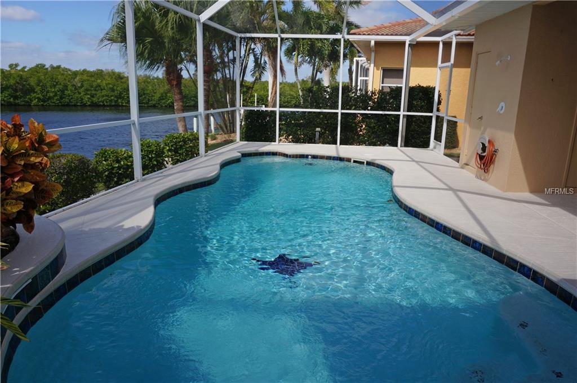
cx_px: 288
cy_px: 192
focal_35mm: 26
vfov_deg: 50.3
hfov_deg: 70.5
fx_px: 408
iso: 100
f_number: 13
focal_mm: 17
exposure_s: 1/80
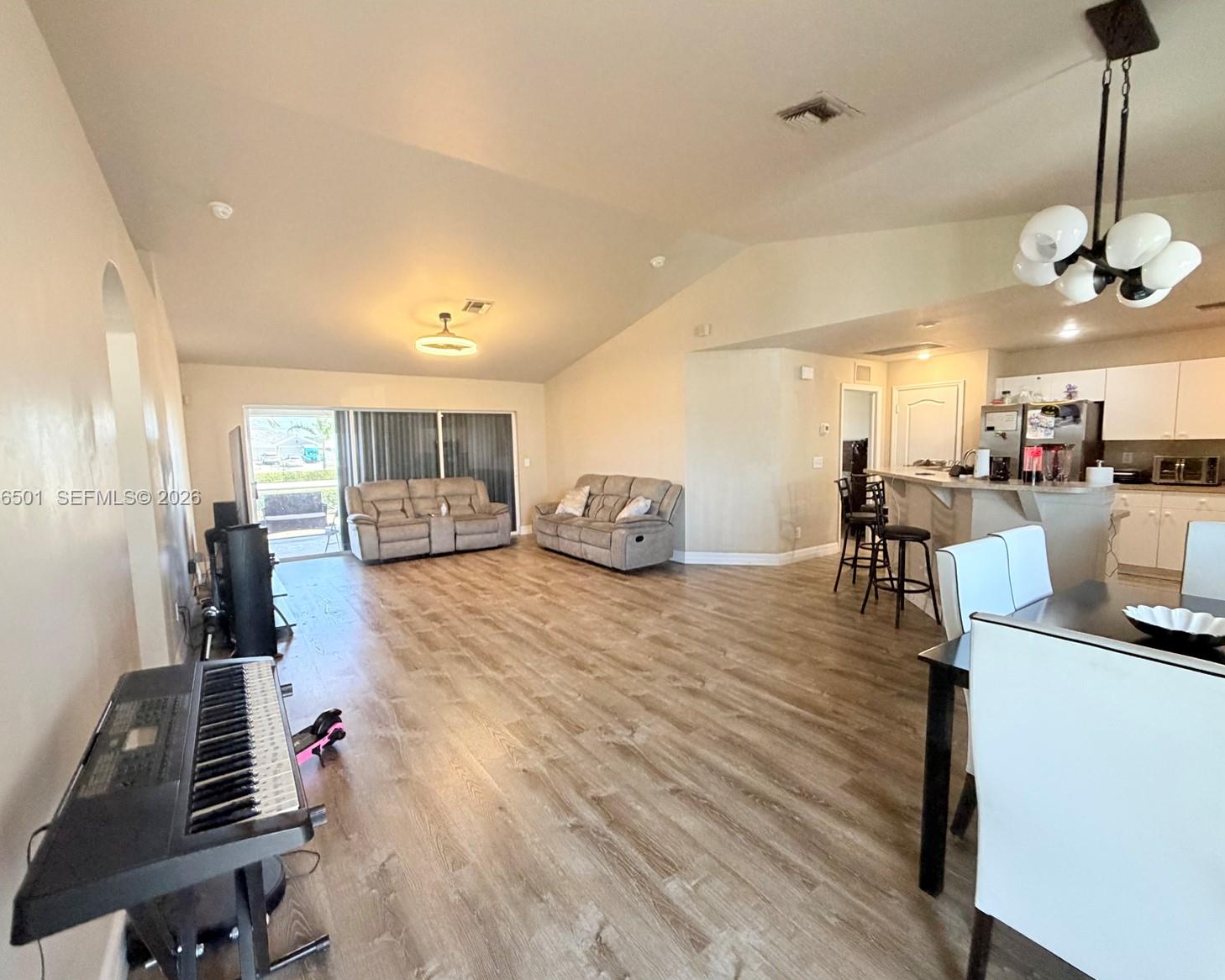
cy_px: 498
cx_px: 611
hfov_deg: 96.8
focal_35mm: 15
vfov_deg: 84.0
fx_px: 544
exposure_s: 1/60
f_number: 2.2
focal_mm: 2.22
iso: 500
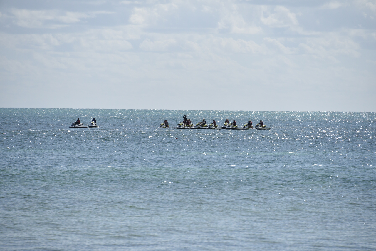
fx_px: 3134
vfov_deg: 4.6
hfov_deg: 6.9
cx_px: 188
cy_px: 126
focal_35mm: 300
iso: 100
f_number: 8
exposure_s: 1/640
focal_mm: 300
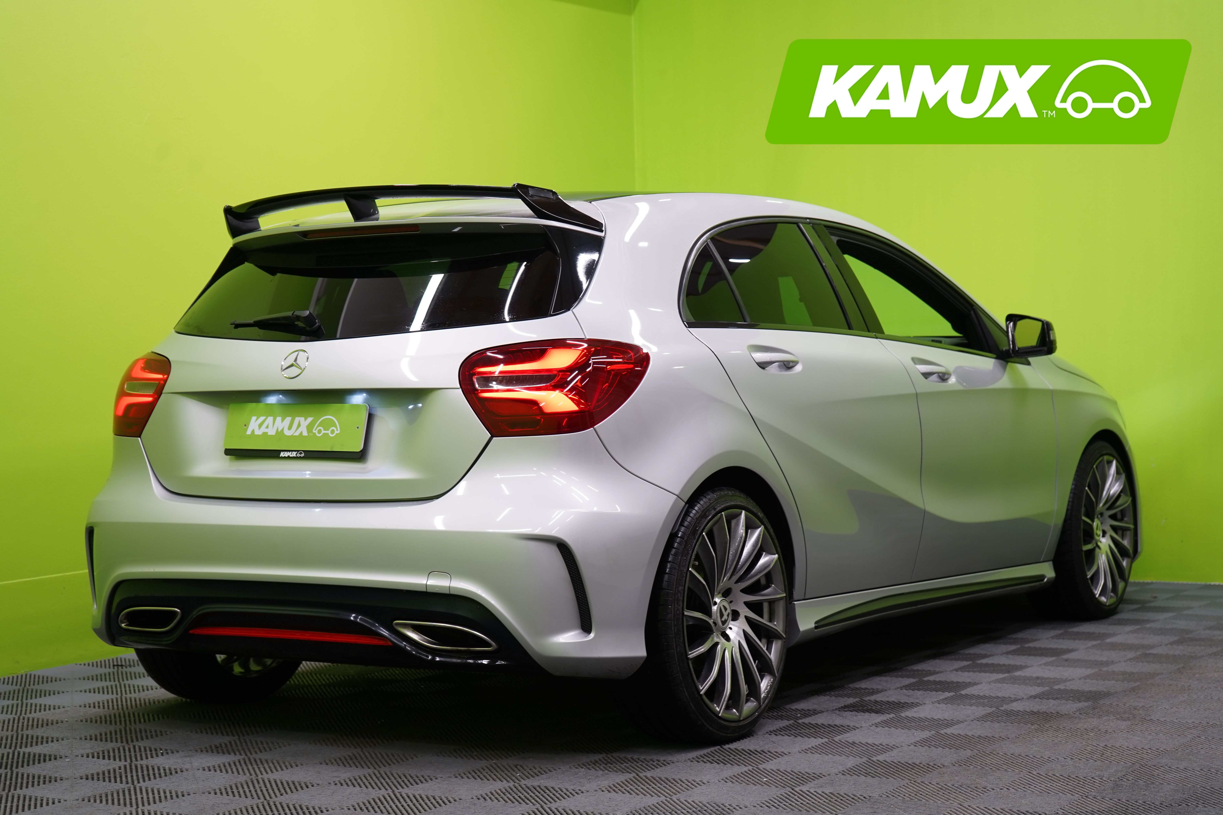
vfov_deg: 21.2
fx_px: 2174
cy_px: 408
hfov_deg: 31.4
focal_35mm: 64
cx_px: 612
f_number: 5.6
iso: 400
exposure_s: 1/30
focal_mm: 64
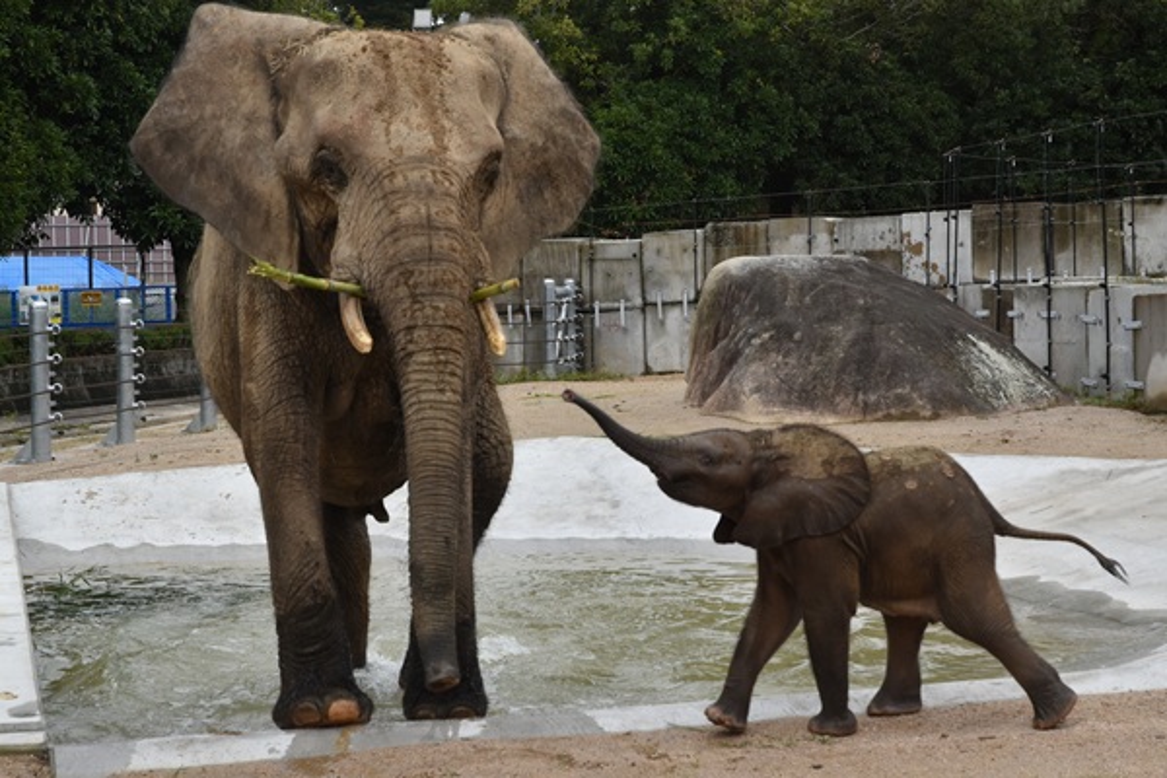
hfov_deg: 26.0
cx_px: 584
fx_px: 2528
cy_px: 389
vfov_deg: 17.5
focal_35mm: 78
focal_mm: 52
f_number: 8
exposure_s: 1/250
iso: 400
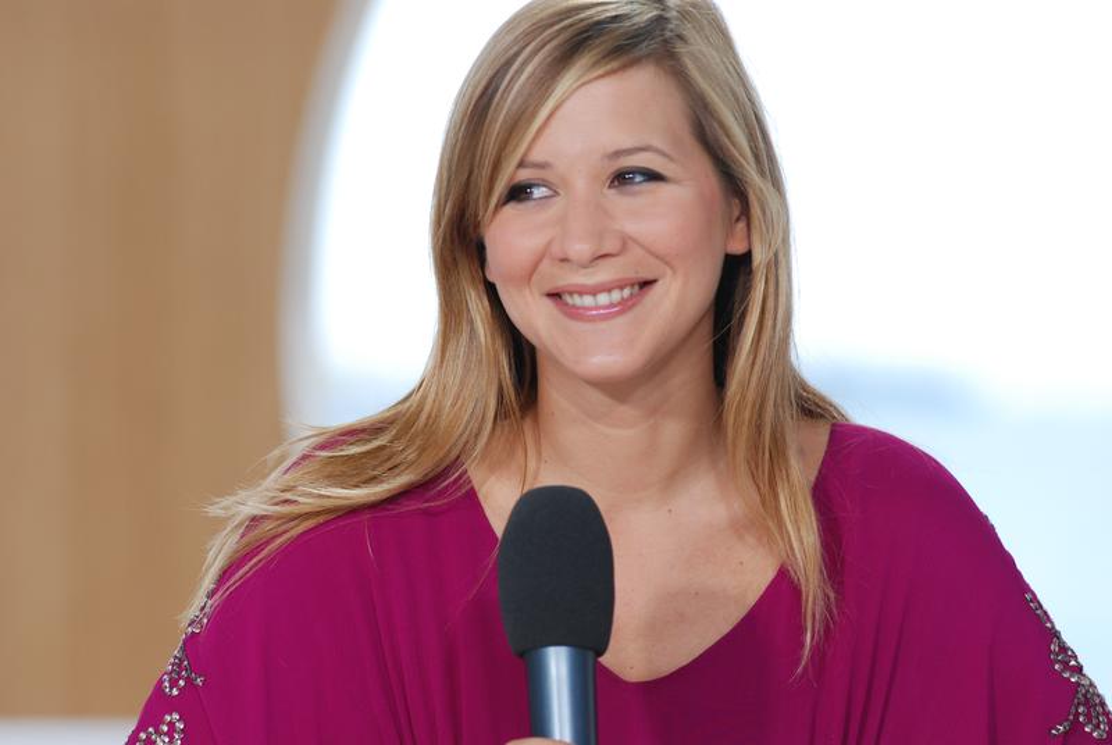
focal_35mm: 218
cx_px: 556
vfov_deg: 6.3
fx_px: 6728
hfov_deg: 9.4
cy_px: 372
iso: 400
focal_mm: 145
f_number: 4.5
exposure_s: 1/1250
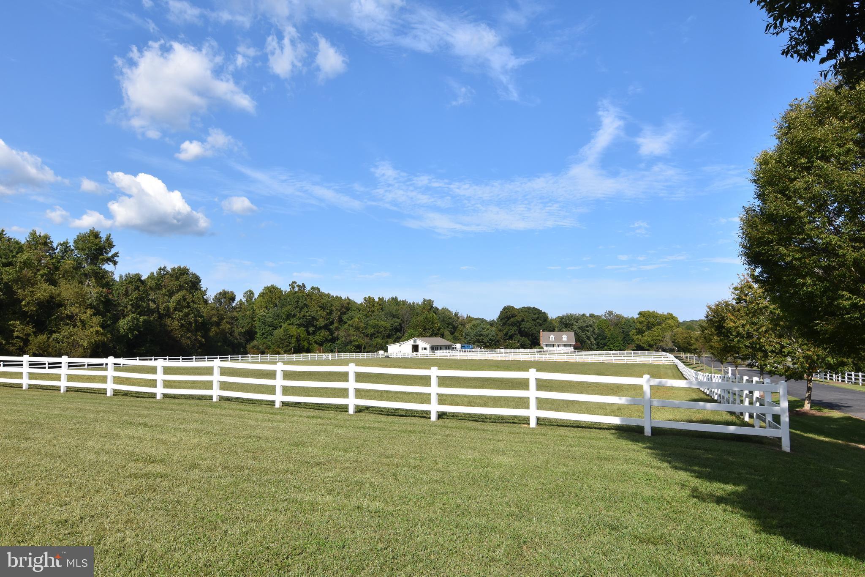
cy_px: 288
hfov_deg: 73.7
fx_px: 577
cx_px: 432
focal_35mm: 24
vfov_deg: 53.1
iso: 200
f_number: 10
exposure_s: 1/400
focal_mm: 16
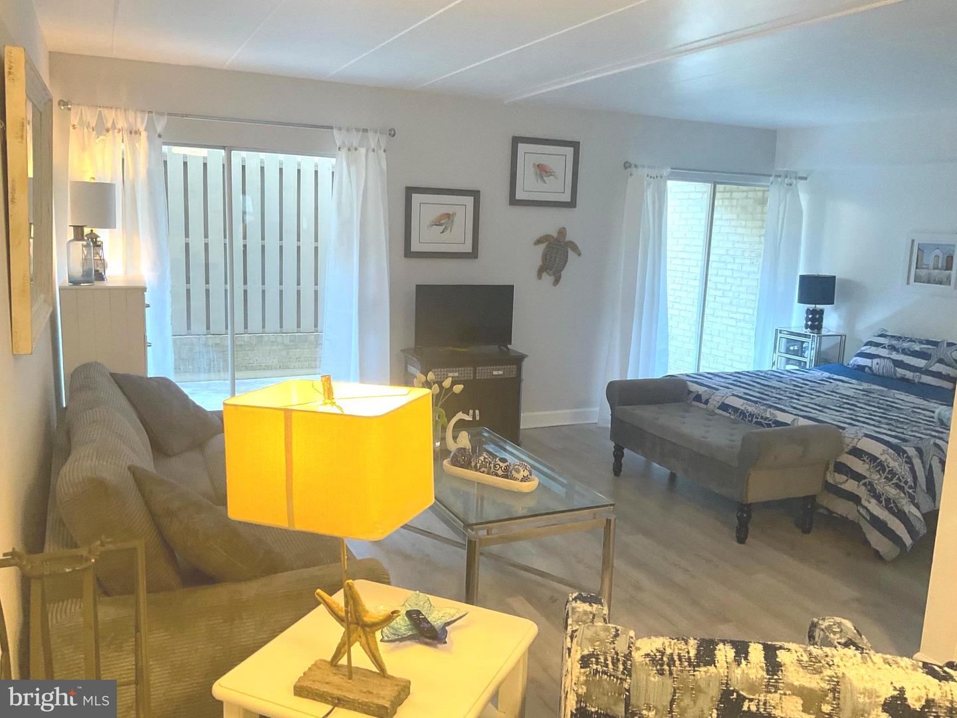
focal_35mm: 29
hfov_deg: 61.7
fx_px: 802
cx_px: 478
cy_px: 359
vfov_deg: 48.2
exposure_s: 1/60
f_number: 1.8
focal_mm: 3
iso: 160
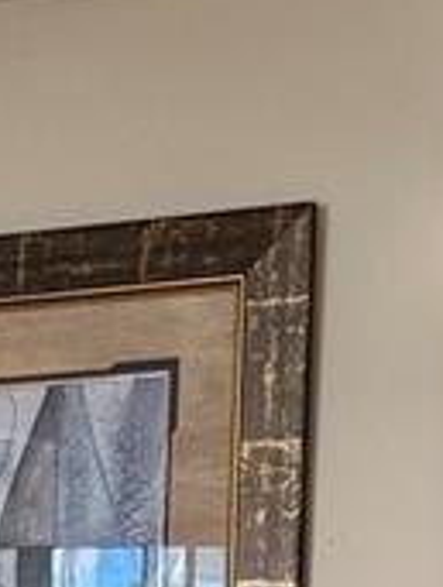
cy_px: 1081
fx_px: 2856
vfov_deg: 10.9
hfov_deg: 8.6
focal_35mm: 168
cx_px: -285
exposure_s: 1/60
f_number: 1.78
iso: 250
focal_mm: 6.76
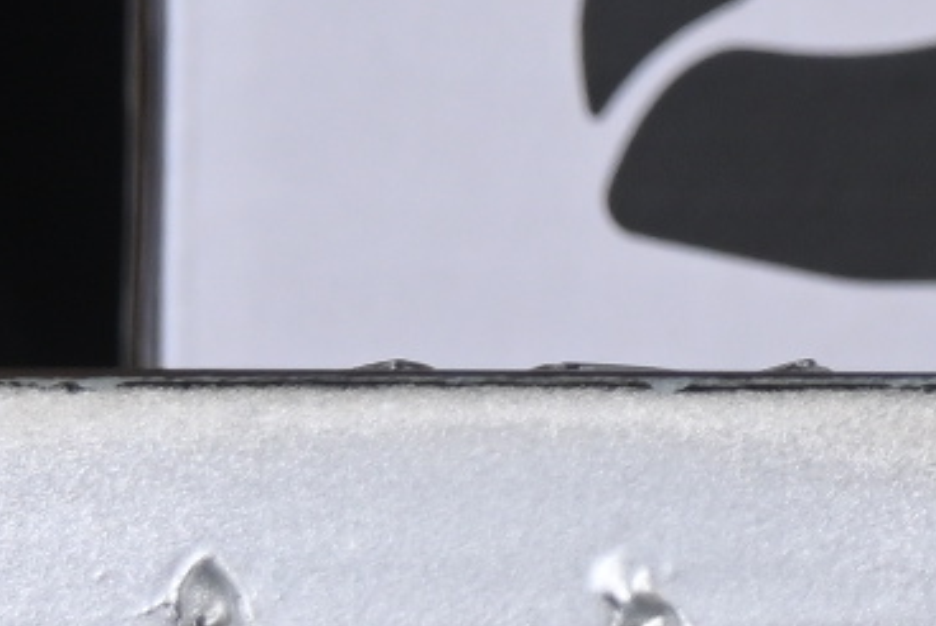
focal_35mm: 567
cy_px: -1003
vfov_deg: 2.4
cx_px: 3024
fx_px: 14753
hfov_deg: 3.5
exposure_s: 1/80
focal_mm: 50
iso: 160
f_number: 8
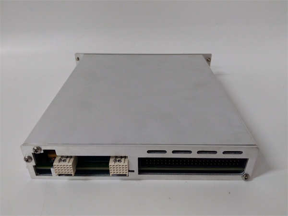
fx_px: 225
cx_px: 144
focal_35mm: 27
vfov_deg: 51.4
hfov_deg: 65.3
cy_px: 108
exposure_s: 1/33
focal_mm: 3.79
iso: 261
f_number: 2
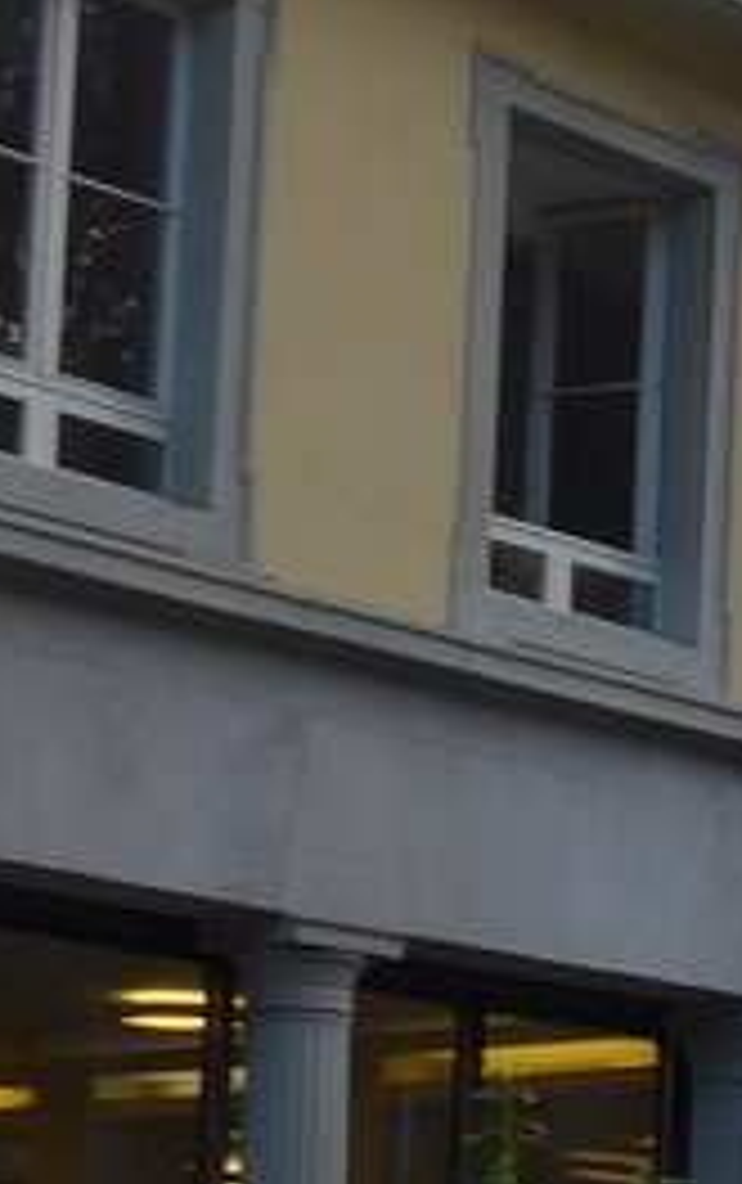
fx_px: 4517
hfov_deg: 8.0
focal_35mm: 140
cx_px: 2244
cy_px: 1216
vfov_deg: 14.6
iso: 80
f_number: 2.8
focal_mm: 6
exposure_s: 1/200
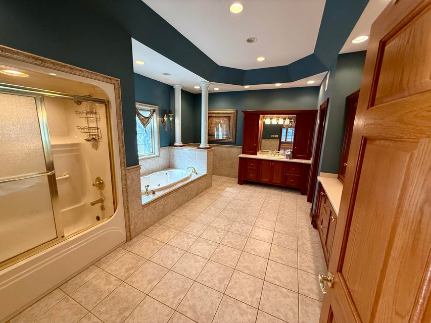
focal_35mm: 14
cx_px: 216
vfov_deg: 85.7
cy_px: 162
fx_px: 174
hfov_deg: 102.1
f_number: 2.2
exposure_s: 1/120
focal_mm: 2.22
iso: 400
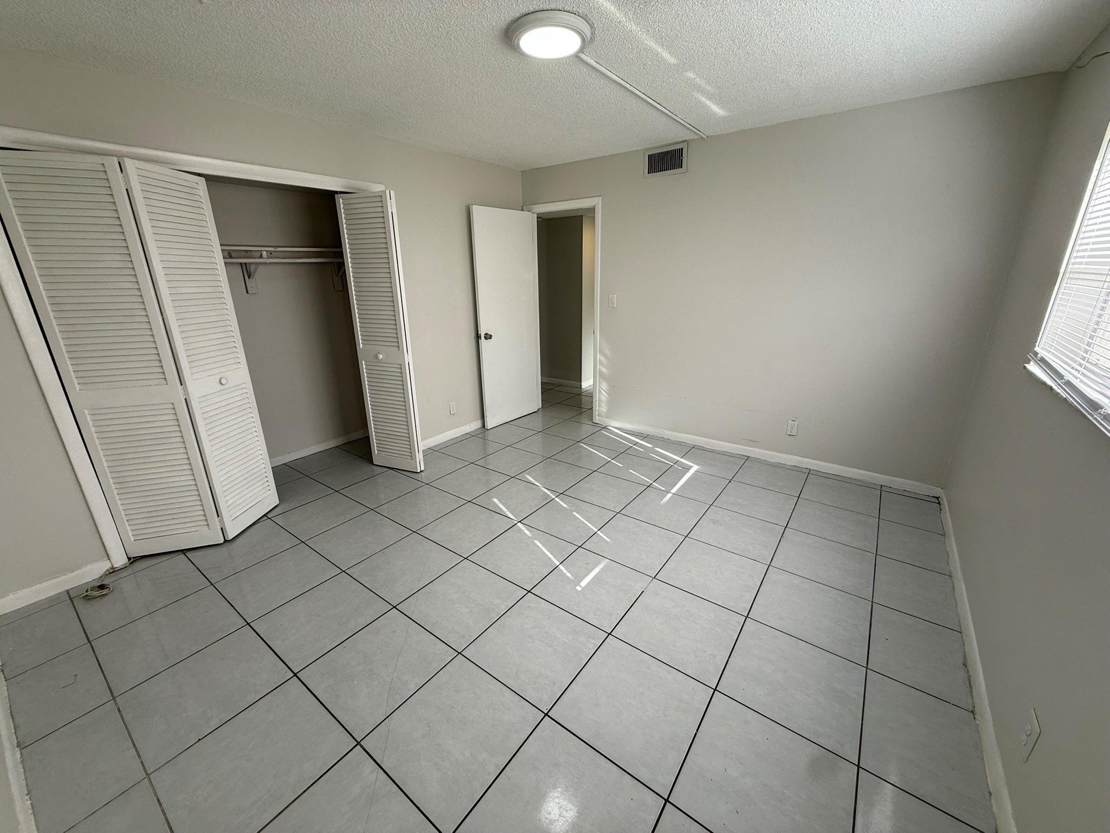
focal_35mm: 14
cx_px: 555
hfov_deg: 102.1
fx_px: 449
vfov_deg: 85.7
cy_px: 416
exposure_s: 1/162
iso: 50
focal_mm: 2.22
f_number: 2.2
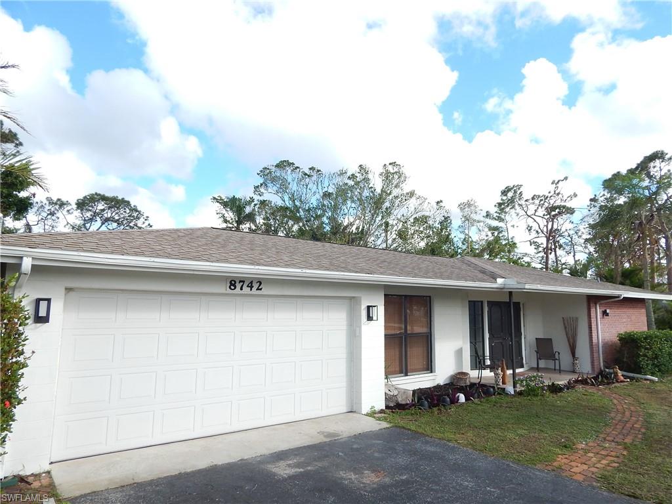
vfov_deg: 61.1
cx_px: 336
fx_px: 427
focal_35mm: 22
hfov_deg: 76.4
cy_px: 252
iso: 125
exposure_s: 1/800
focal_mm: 4
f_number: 3
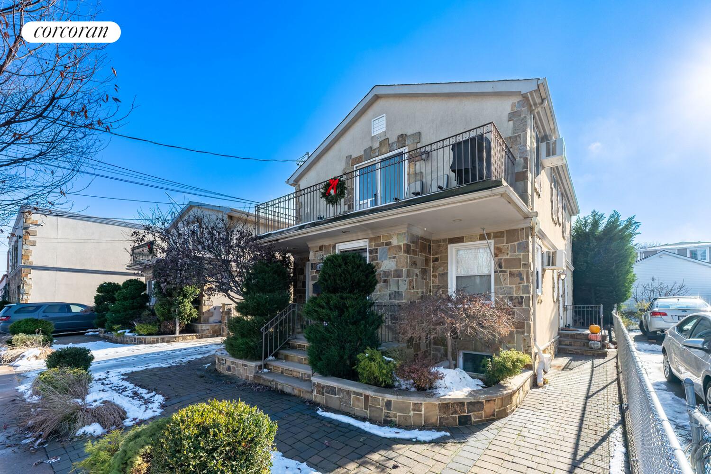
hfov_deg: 104.3
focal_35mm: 14
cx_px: 356
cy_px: 237
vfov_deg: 81.2
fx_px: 276
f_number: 8
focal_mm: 14
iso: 800
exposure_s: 1/8000
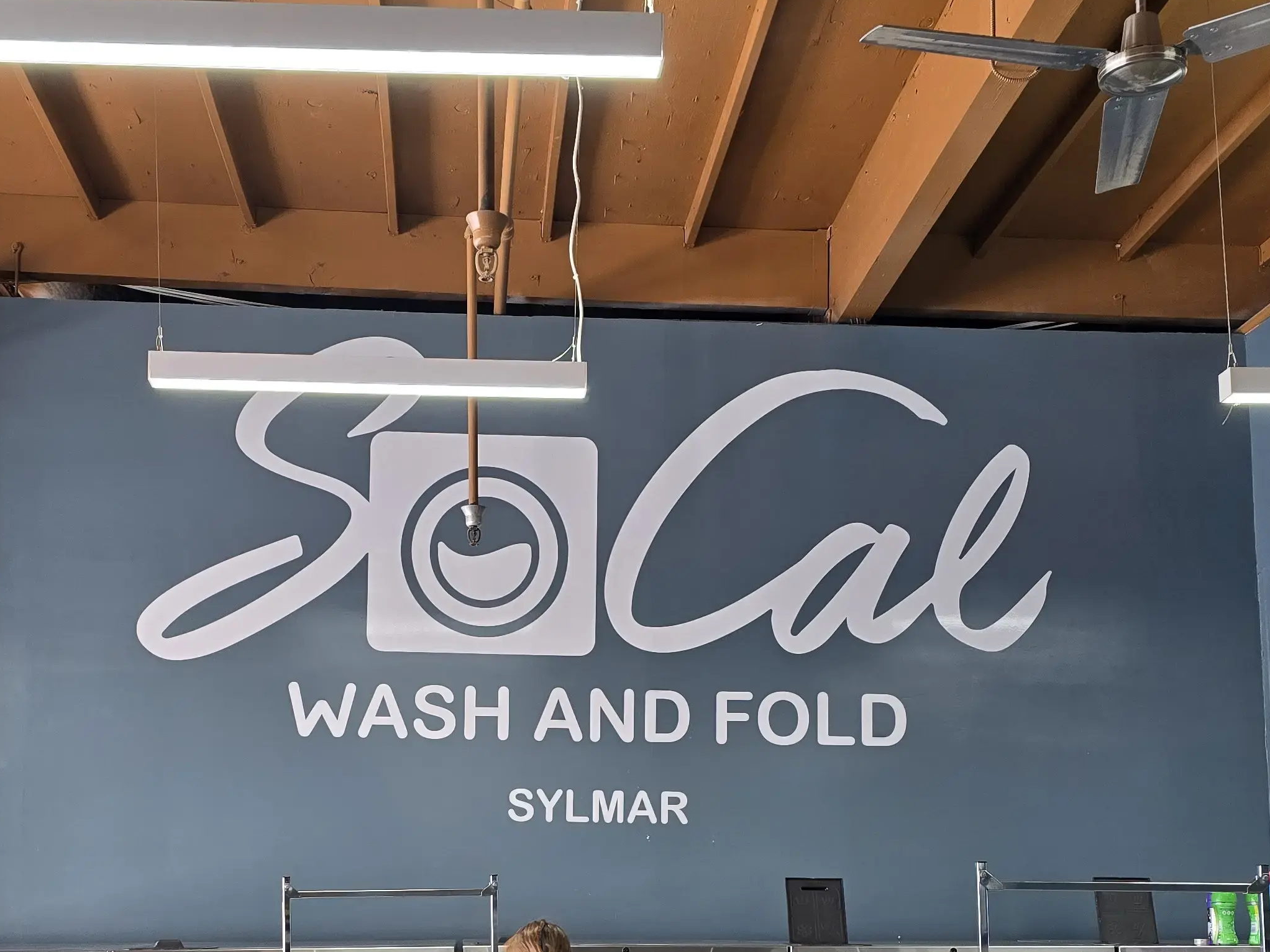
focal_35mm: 45
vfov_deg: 31.4
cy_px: 755
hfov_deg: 42.0
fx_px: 1651
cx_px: 541
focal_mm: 6.3
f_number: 1.7
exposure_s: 1/120
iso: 80
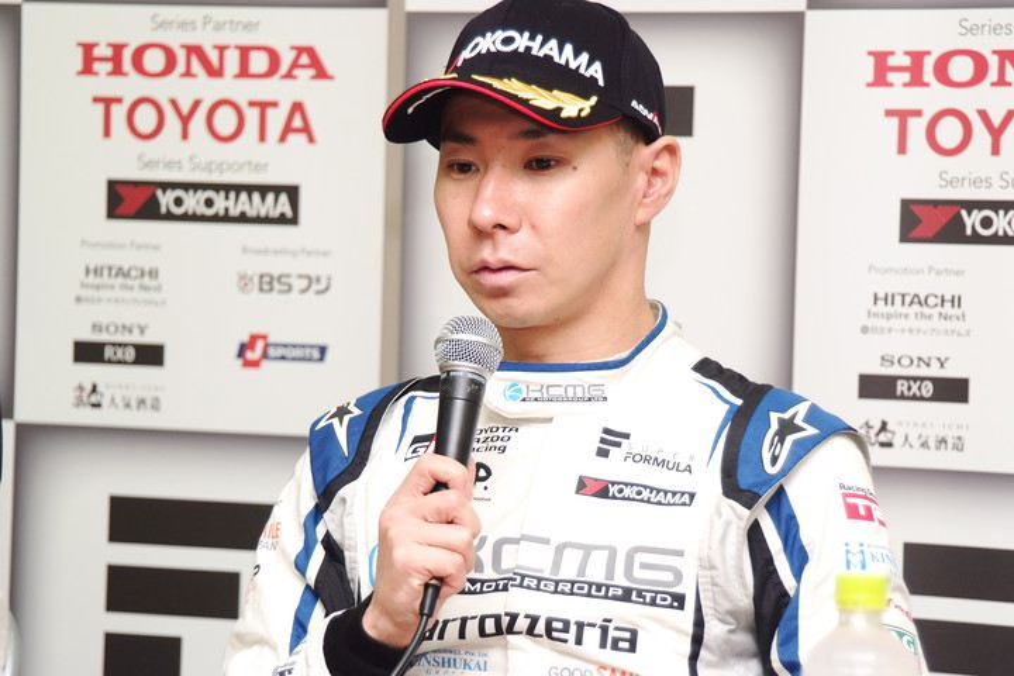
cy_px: 338
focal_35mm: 168
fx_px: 4732
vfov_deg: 8.2
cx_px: 507
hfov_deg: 12.2
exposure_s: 1/125
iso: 400
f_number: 5.6
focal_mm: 112
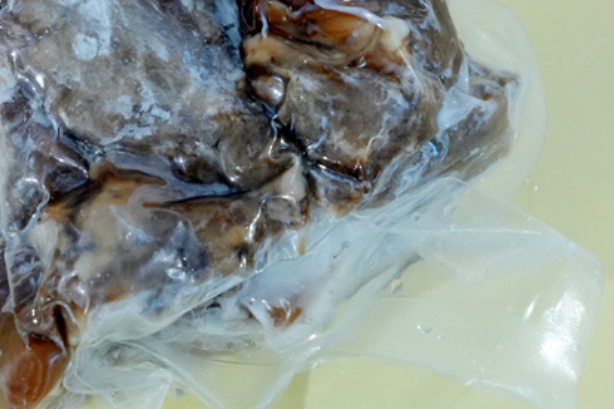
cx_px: 125
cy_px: -13
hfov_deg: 10.9
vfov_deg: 7.2
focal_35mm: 189
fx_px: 3222
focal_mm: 65
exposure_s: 1/125
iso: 3200
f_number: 13
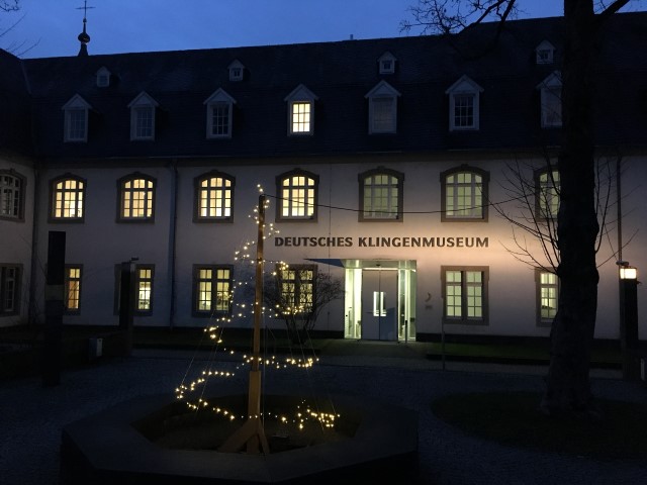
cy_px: 242
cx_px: 324
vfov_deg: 48.2
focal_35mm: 29
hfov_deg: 61.7
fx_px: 542
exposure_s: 1/17
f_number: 2.2
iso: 320
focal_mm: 4.15
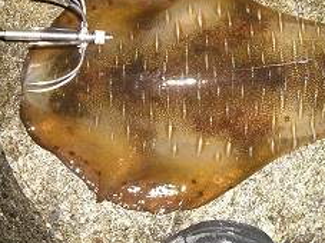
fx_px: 629
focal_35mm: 67
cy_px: 86
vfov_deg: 21.8
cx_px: 213
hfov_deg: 28.8
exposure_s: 1/60
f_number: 2.7
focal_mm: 6.2
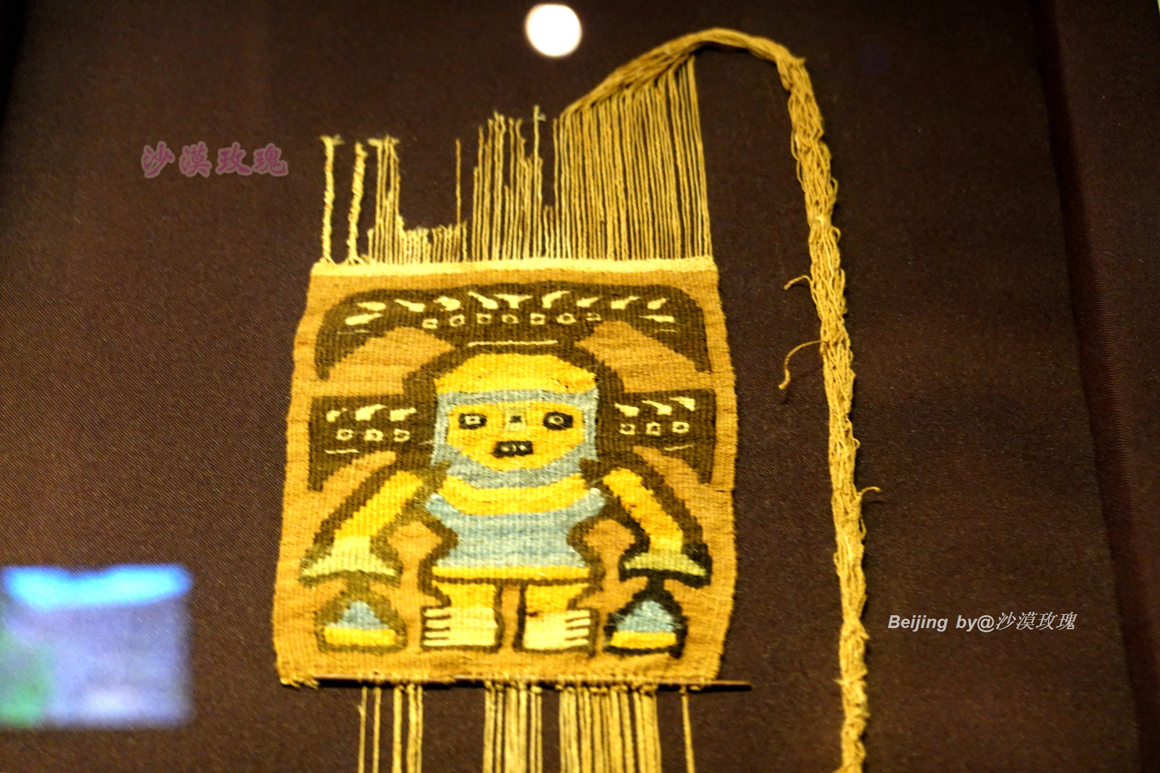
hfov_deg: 19.6
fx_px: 3351
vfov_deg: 13.2
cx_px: 580
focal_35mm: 104
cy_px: 386
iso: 800
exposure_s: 1/8
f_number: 4
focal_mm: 38.13
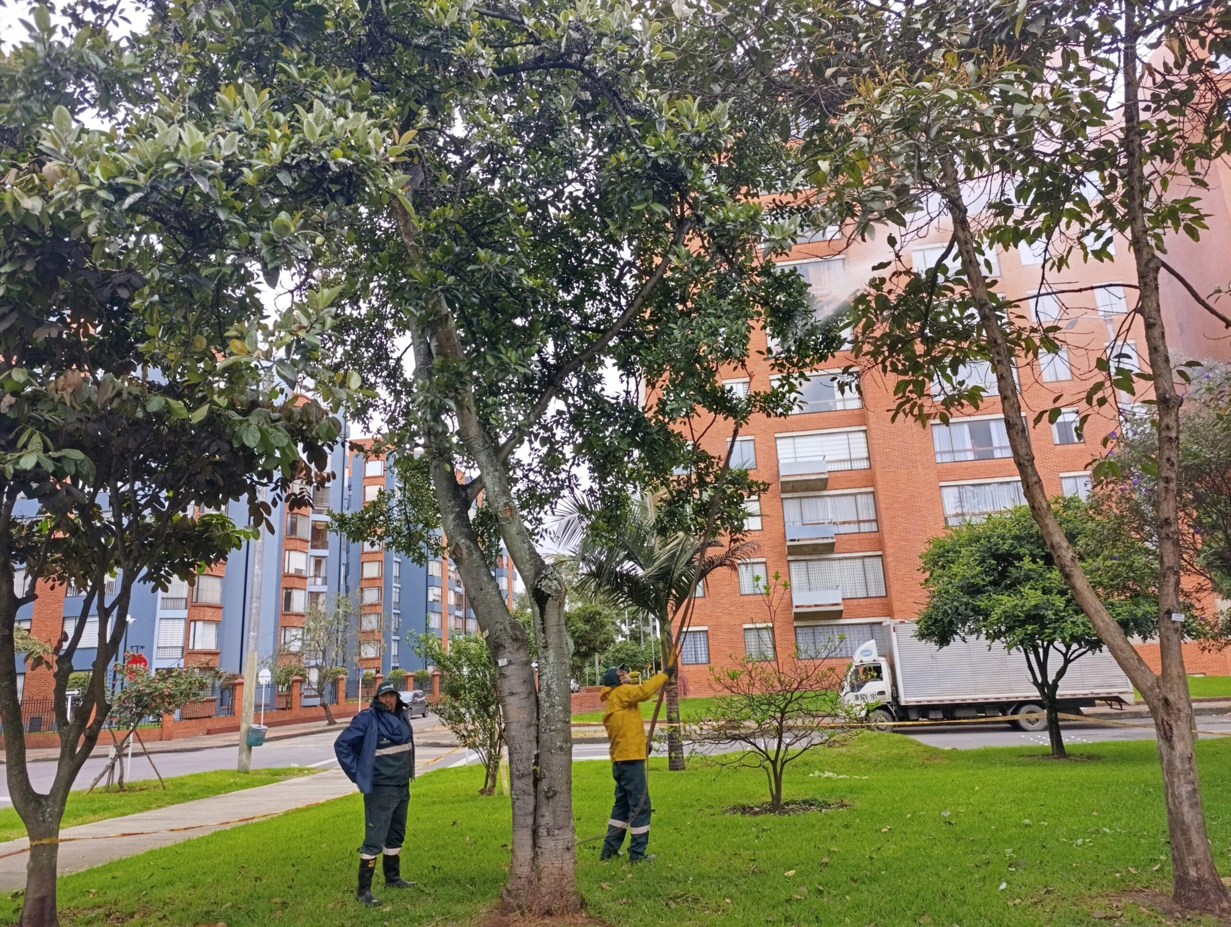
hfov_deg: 73.8
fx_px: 819
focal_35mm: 23
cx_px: 616
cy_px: 464
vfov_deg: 59.0
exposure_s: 1/120
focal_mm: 6.14
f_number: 1.6
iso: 64
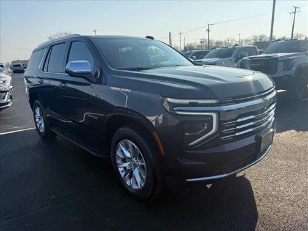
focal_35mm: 24
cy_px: 116
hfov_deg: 71.6
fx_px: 214
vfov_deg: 56.8
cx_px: 154
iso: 80
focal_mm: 6.76
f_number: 1.78
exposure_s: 1/3953
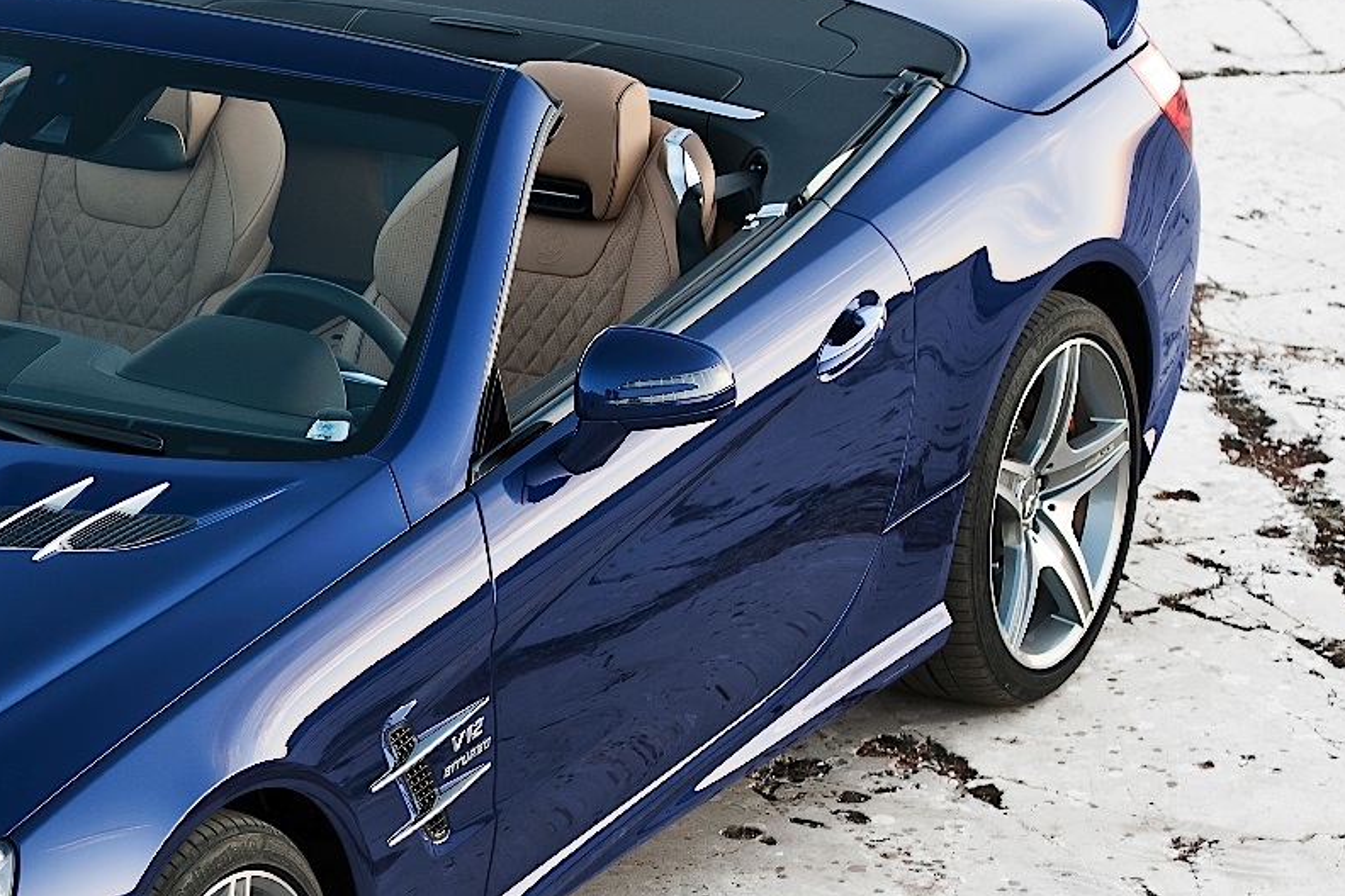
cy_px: 628
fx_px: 7696
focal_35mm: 206
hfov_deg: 9.9
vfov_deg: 6.7
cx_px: -127
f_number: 4
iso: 100
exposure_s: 1/40
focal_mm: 85
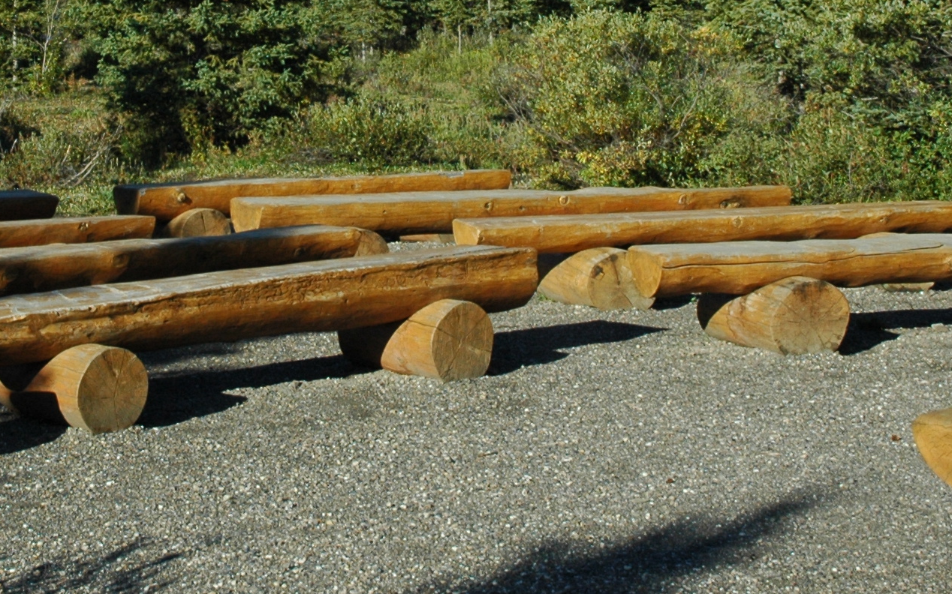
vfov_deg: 14.8
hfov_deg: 23.6
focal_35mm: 87
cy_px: 8
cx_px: 230
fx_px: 2257
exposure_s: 1/350
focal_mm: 24
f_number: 11
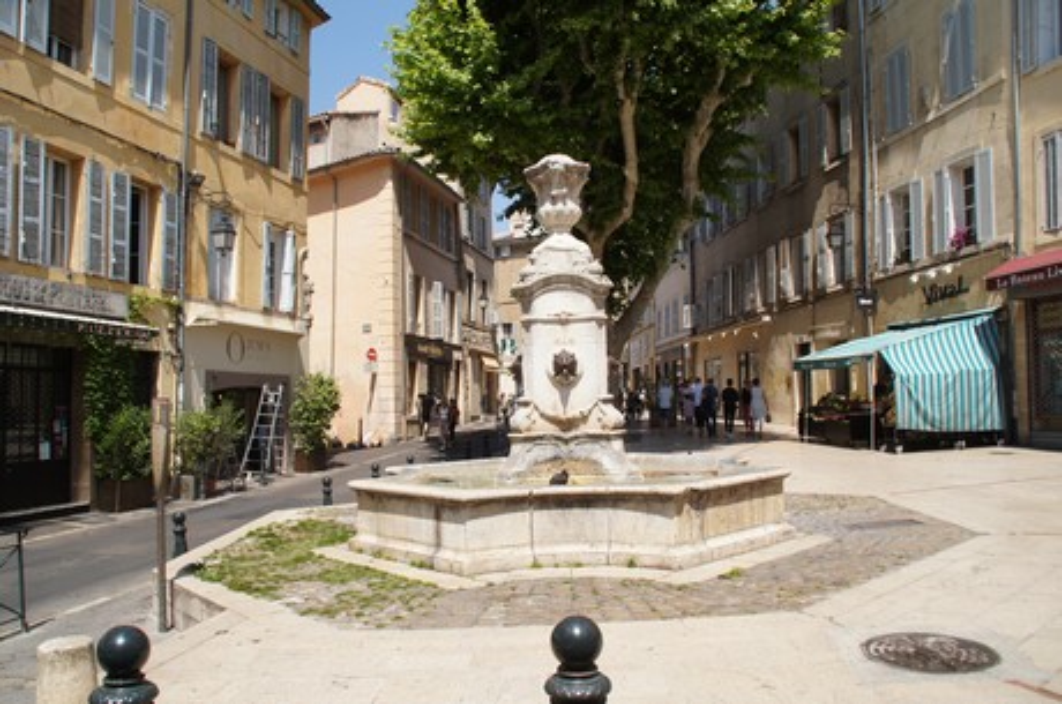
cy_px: 352
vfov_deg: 47.8
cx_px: 531
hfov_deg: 67.5
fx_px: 795
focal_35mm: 27
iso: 100
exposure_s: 1/400
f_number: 6.3
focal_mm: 18
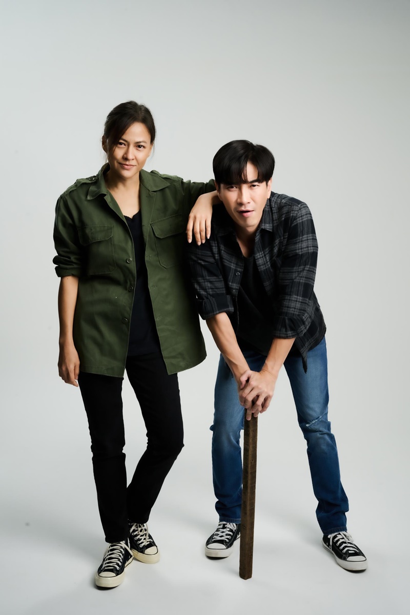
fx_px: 820
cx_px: 205
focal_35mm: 48
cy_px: 308
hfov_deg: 28.1
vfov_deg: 41.1
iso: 500
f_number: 11
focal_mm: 48
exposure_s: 1/125
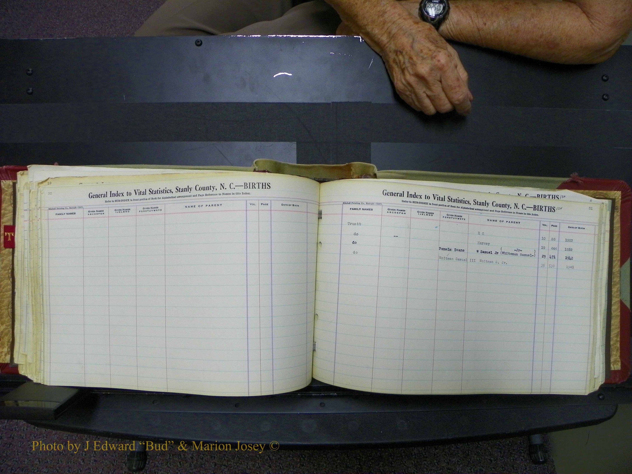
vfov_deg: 53.1
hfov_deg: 67.3
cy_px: 237
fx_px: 475
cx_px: 316
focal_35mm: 26
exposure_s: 1/30
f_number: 2.8
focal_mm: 4.6
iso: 100
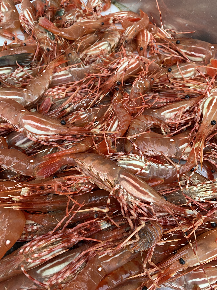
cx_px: 108
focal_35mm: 26
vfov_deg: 67.3
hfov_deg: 53.1
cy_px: 145
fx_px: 217
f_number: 1.8
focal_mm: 4.25
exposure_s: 1/77
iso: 125
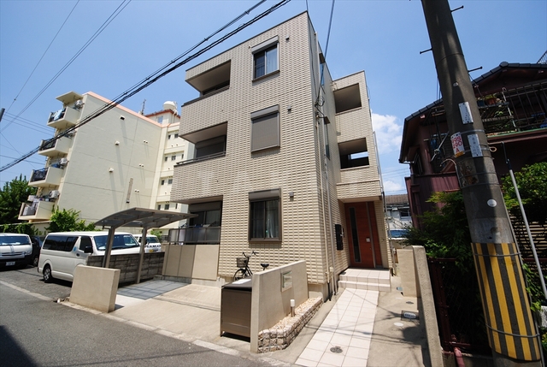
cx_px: 274
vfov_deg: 63.4
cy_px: 184
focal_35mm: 20
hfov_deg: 85.3
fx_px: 297
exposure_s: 1/250
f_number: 8
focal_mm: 13
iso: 100
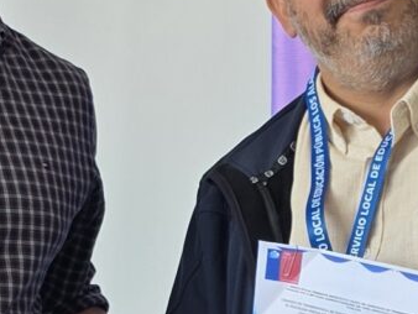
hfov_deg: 11.3
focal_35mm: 174
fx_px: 2103
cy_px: 459
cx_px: 173
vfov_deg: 8.4
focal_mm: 6.3
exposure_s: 1/180
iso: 80
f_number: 1.7
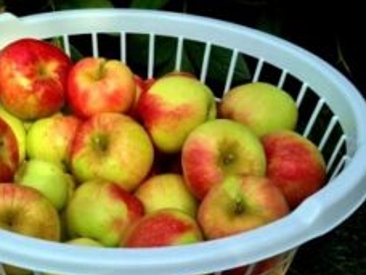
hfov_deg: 33.1
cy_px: 211
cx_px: 140
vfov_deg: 24.9
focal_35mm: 58
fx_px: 613
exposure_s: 1/713
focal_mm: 4.12
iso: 50
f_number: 2.4
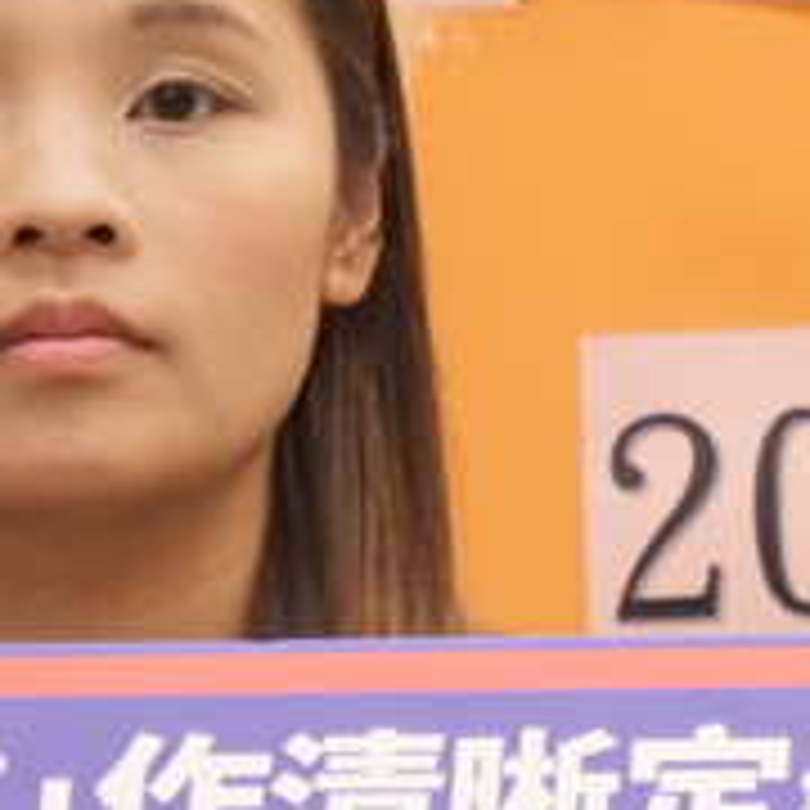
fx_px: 18770
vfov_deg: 2.5
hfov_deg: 2.4
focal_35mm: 709
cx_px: 2268
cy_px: 374
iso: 1250
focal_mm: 60
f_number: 4
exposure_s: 1/125
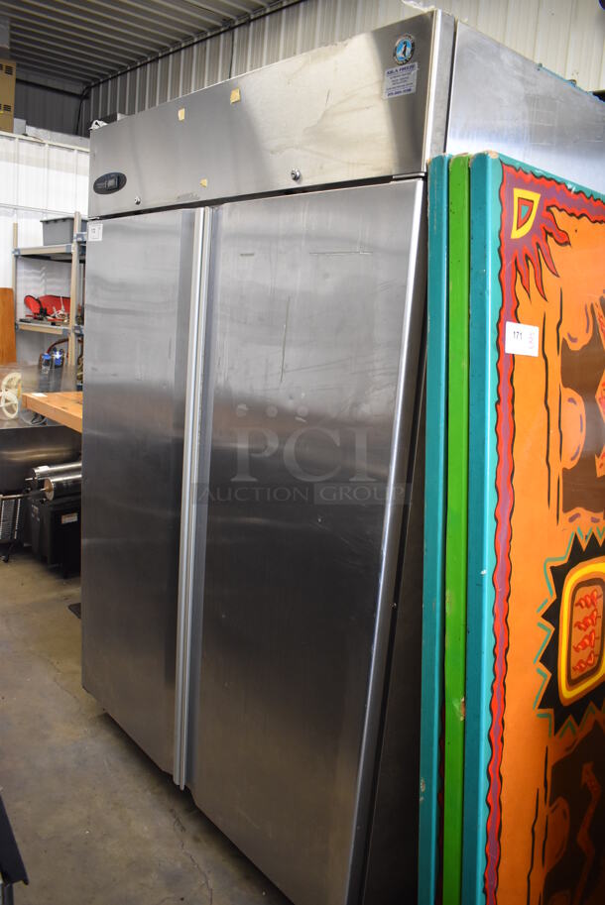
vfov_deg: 67.3
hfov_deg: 48.0
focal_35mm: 27
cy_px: 452
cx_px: 302
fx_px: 680
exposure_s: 1/125
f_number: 3.5
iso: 1400
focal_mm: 18
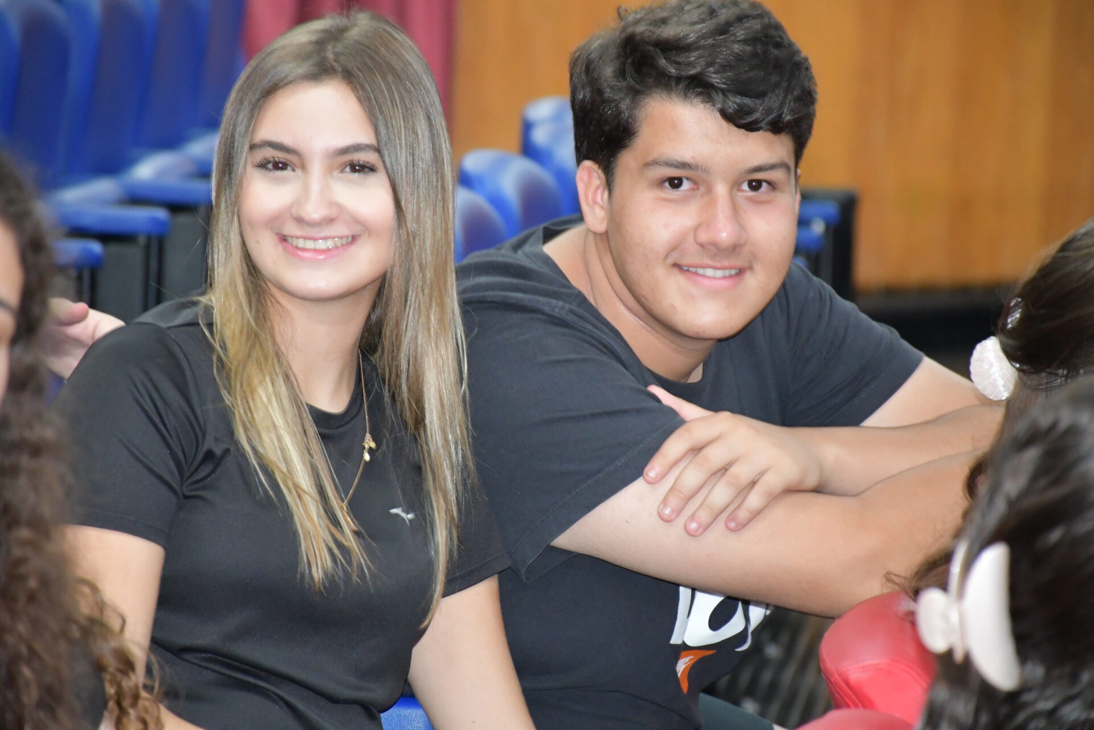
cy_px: 365
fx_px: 6381
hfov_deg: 9.8
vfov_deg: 6.5
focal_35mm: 210
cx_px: 547
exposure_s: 1/60
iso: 4000
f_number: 5.6
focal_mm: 140
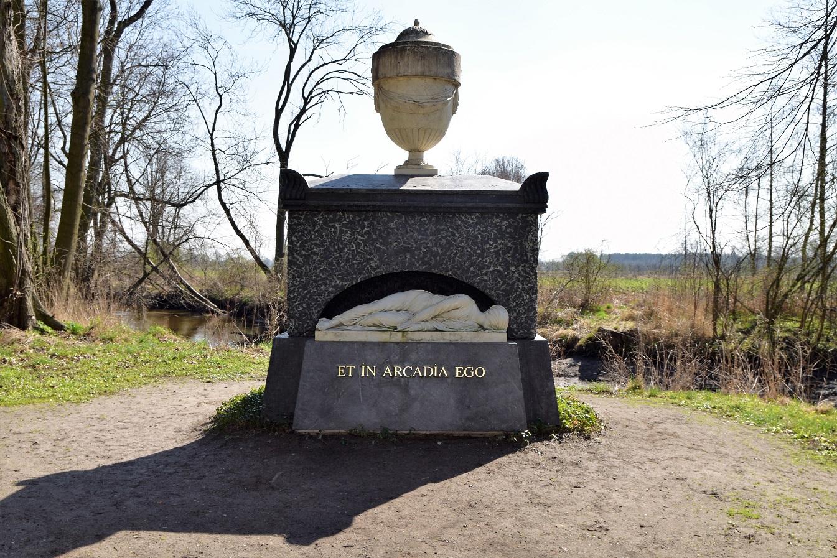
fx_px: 907
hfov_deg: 49.5
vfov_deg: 34.2
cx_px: 418
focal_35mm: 39
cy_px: 279
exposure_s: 1/200
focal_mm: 26
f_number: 7.1
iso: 100
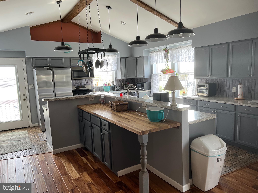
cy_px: 96
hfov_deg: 67.3
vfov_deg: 53.1
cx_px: 129
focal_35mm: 26
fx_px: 194
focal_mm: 5.7
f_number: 1.5
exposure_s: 1/121
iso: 64
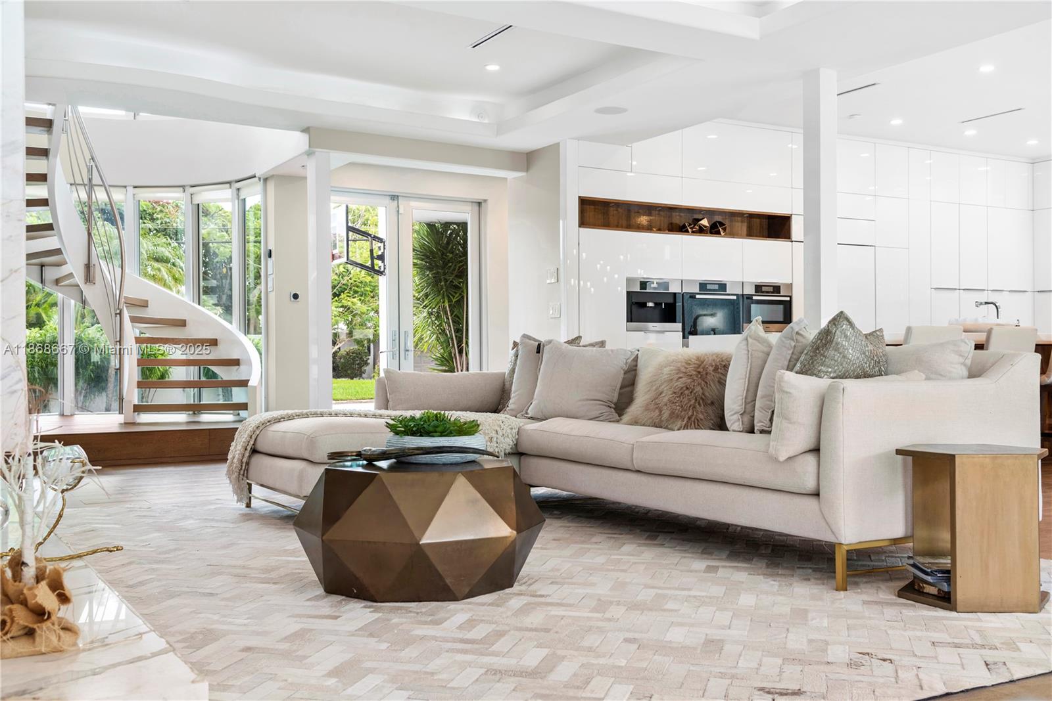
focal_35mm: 35
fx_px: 1023
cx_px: 526
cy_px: 350
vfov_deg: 37.9
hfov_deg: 54.4
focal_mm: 35
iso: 100
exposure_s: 1/6
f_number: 8
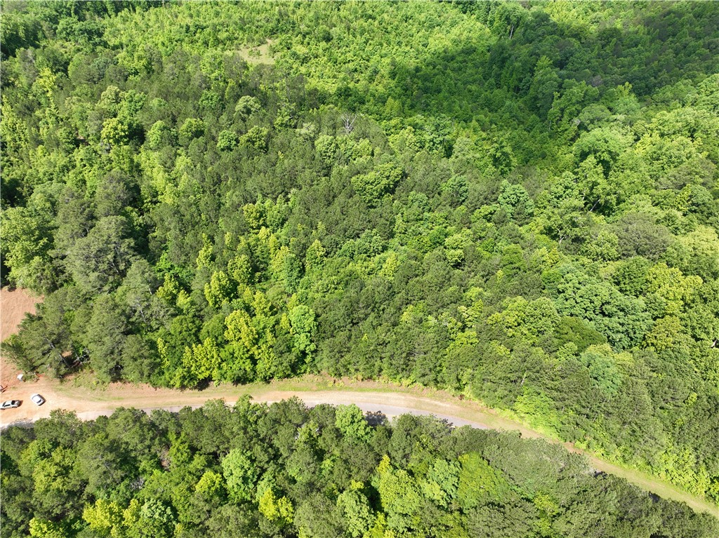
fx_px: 498
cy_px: 269
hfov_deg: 71.6
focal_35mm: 24
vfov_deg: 56.8
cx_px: 360
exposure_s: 1/100
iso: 100
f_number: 2.8
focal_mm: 12.29
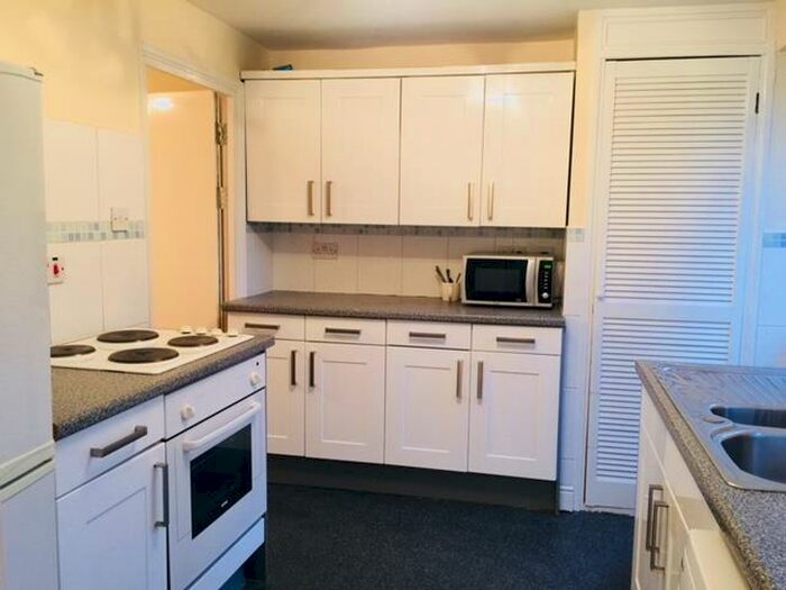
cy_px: 295
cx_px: 393
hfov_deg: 61.7
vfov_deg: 48.2
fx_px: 658
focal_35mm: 29
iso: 80
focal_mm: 4.15
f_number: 2.2
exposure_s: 1/17
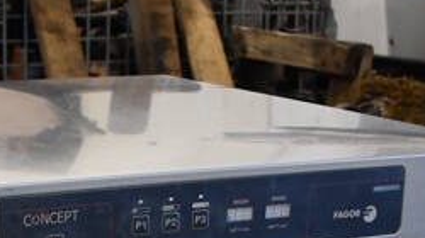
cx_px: 104
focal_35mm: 115
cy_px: 652
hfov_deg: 18.5
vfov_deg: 9.0
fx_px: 1295
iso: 1600
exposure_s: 1/125
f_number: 3.8
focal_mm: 20
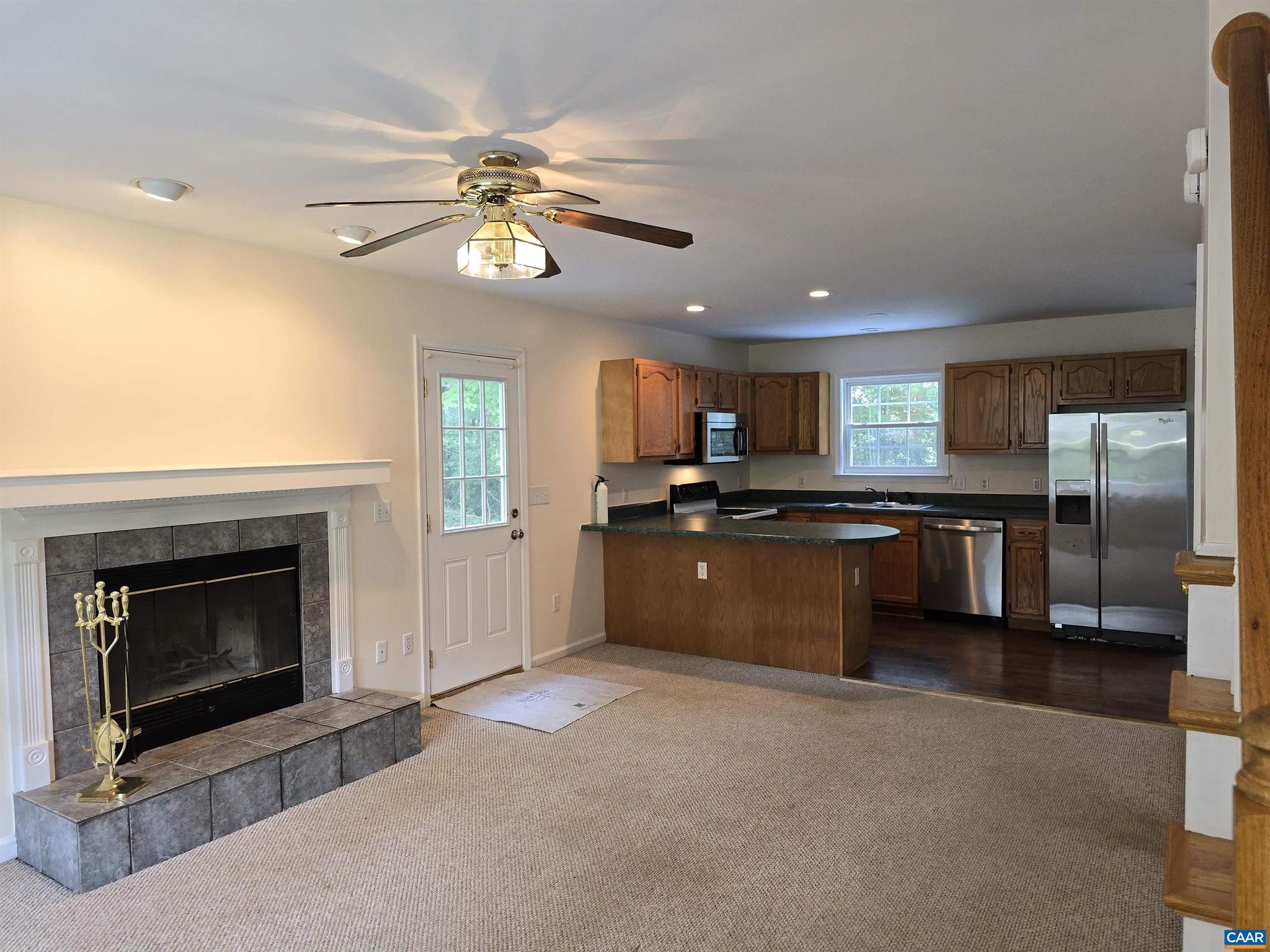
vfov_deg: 58.9
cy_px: 476
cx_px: 635
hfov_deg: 73.9
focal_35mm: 23
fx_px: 844
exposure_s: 1/60
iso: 125
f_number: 1.7
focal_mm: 6.3
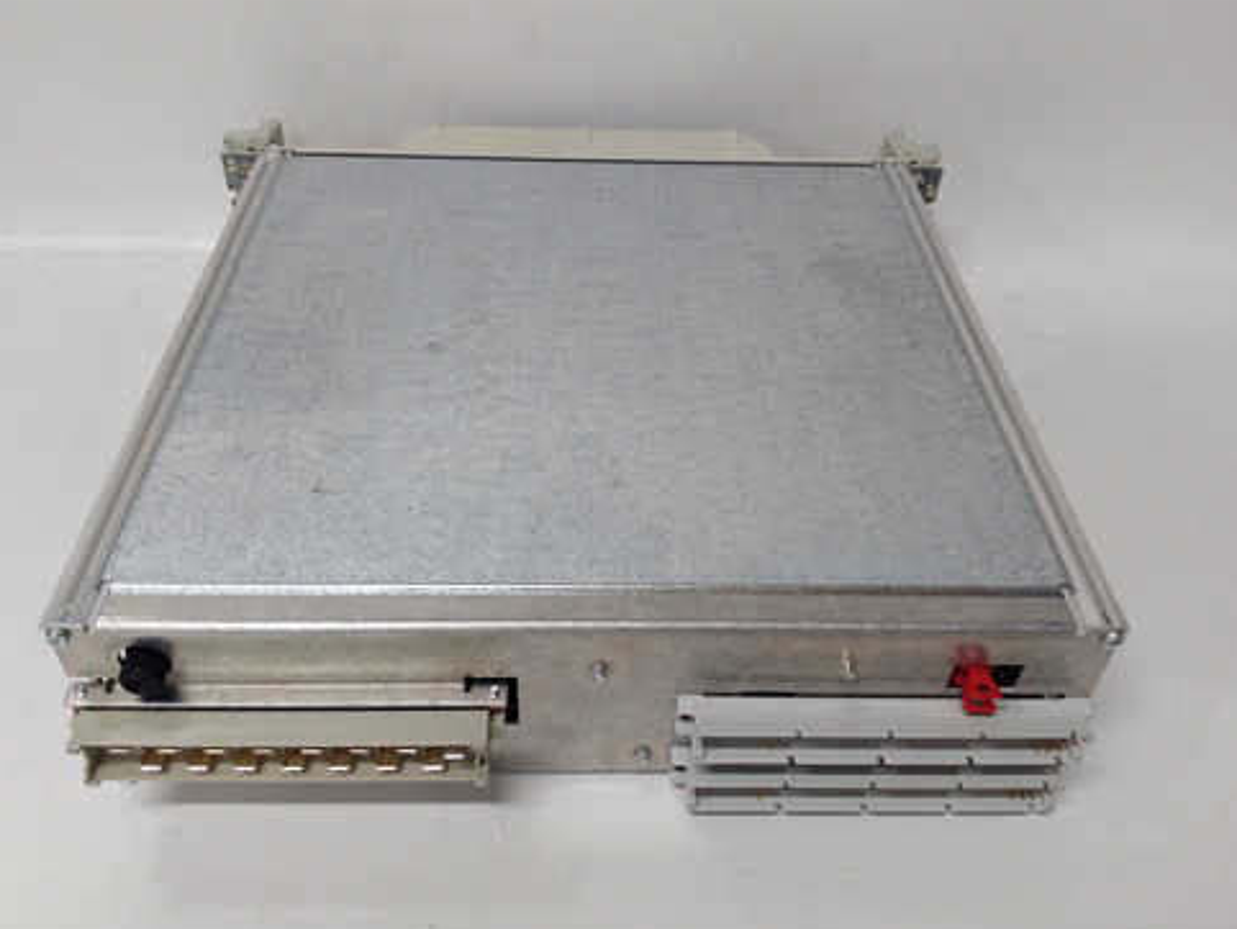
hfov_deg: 63.4
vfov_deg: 49.8
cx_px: 618
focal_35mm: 28
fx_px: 1001
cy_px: 461
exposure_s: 1/33
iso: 167
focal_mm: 3.79
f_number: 2
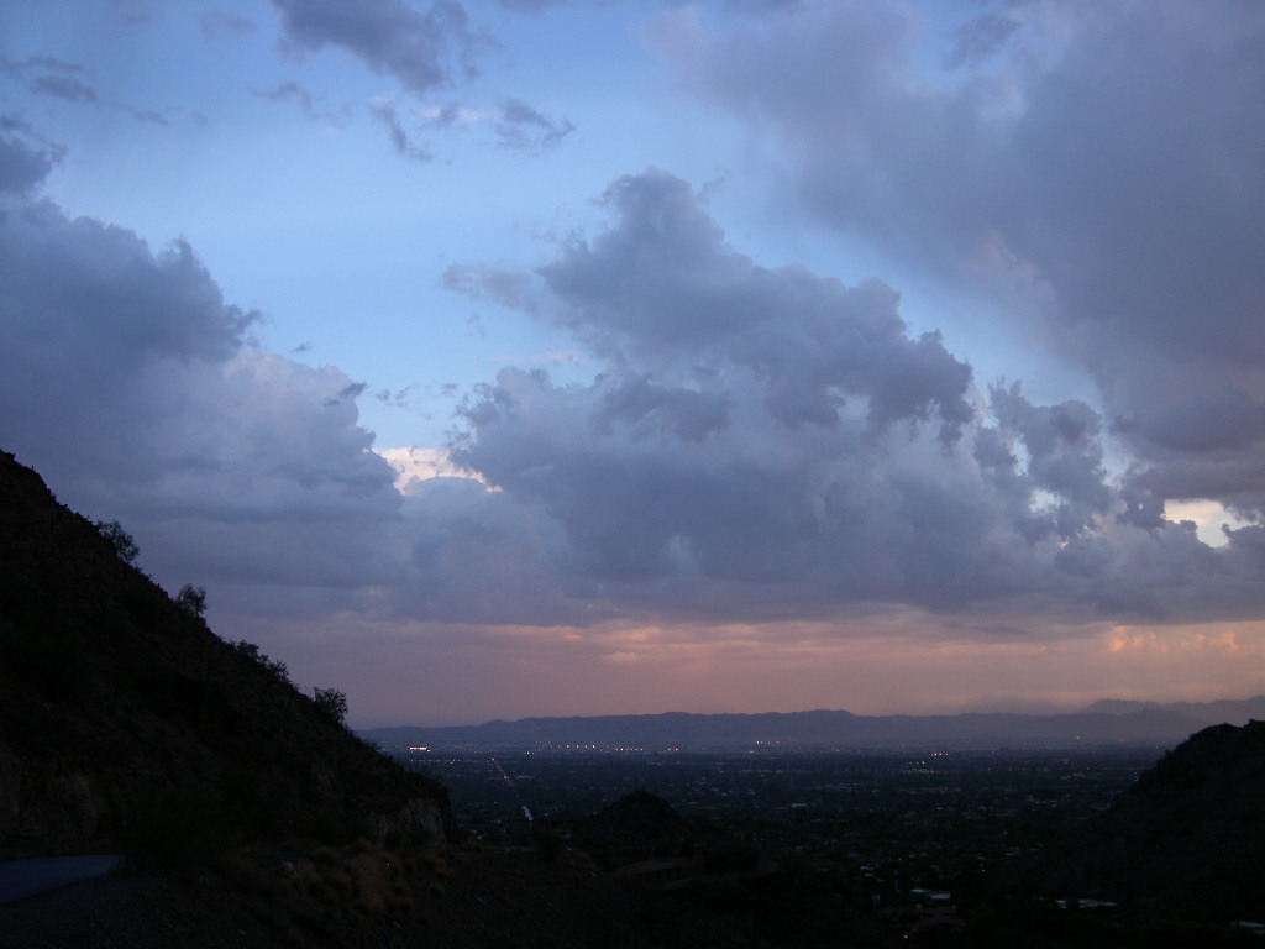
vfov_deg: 37.7
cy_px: 474
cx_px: 632
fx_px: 1389
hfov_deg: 49.0
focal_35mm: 38
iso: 100
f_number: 2.8
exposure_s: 1/70.6
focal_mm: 8
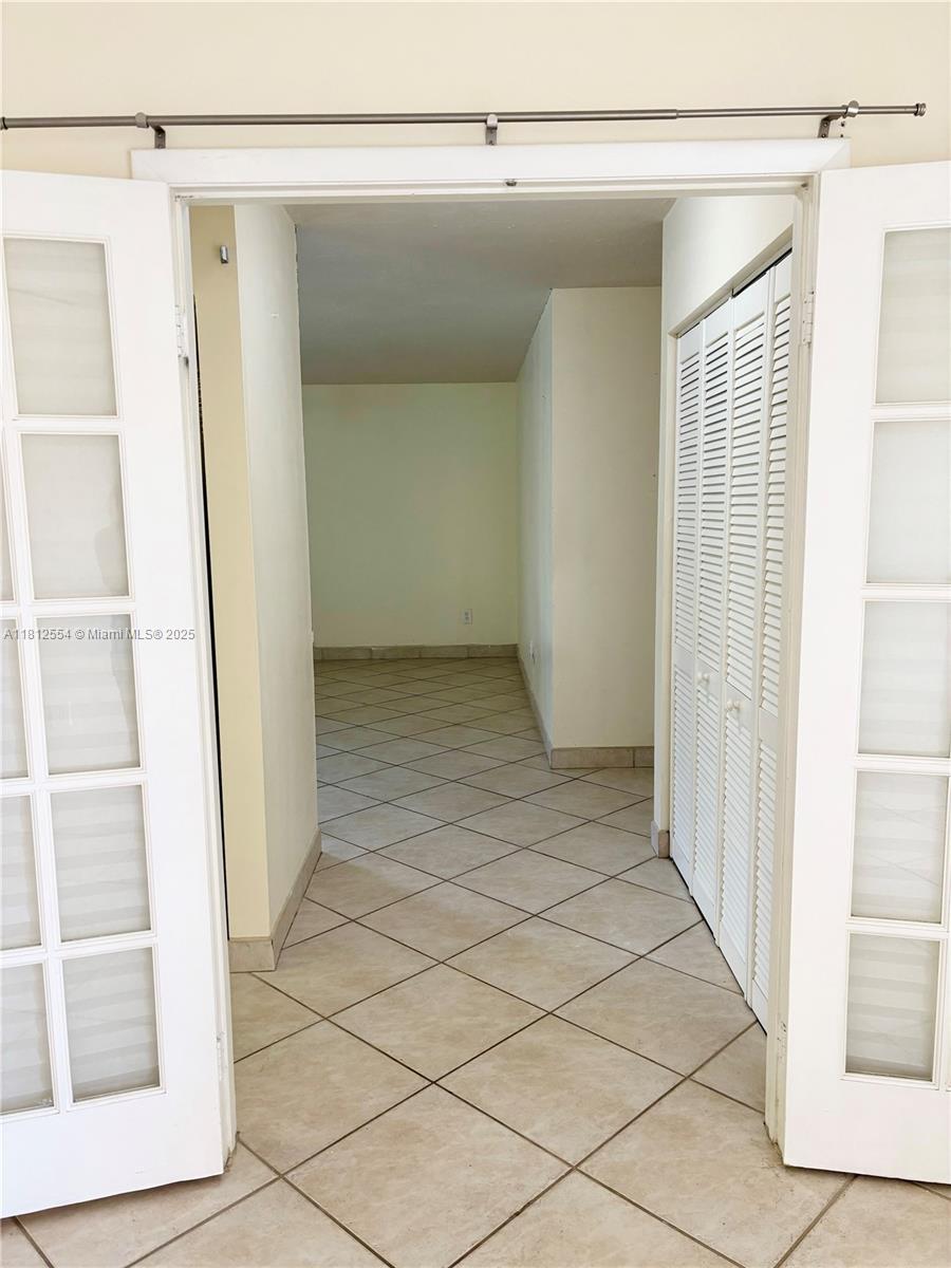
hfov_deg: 53.1
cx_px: 476
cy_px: 634
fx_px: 952
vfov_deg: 67.3
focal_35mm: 26
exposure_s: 1/60
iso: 125
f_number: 1.6
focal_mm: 5.96
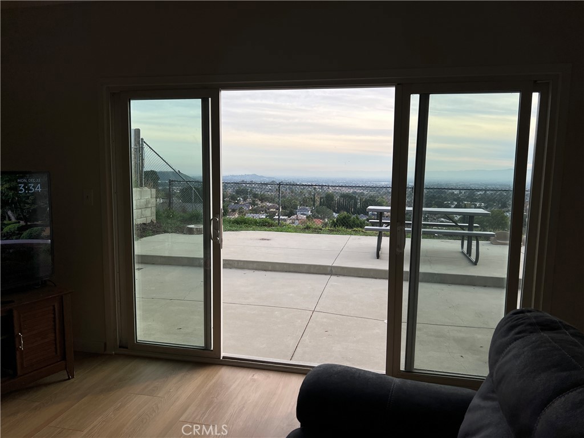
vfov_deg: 53.1
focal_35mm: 26
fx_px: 439
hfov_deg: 67.3
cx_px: 292
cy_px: 219
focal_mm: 5.7
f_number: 1.5
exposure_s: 1/2299
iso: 50
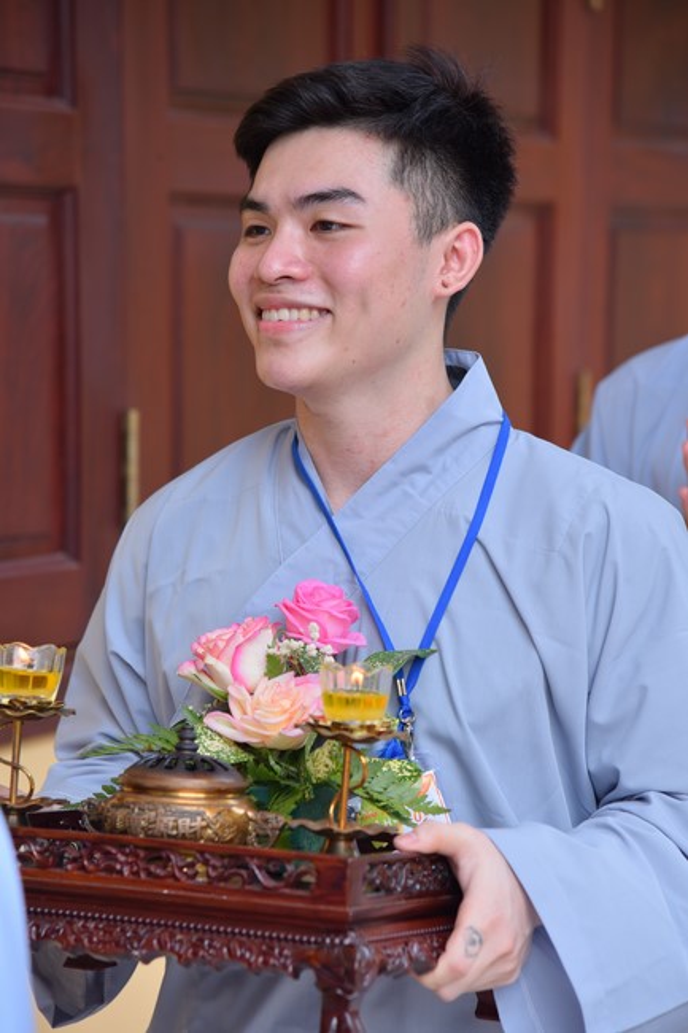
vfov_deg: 17.1
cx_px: 344
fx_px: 3442
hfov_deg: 11.4
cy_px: 516
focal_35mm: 120
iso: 100
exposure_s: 1/160
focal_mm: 120
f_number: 5
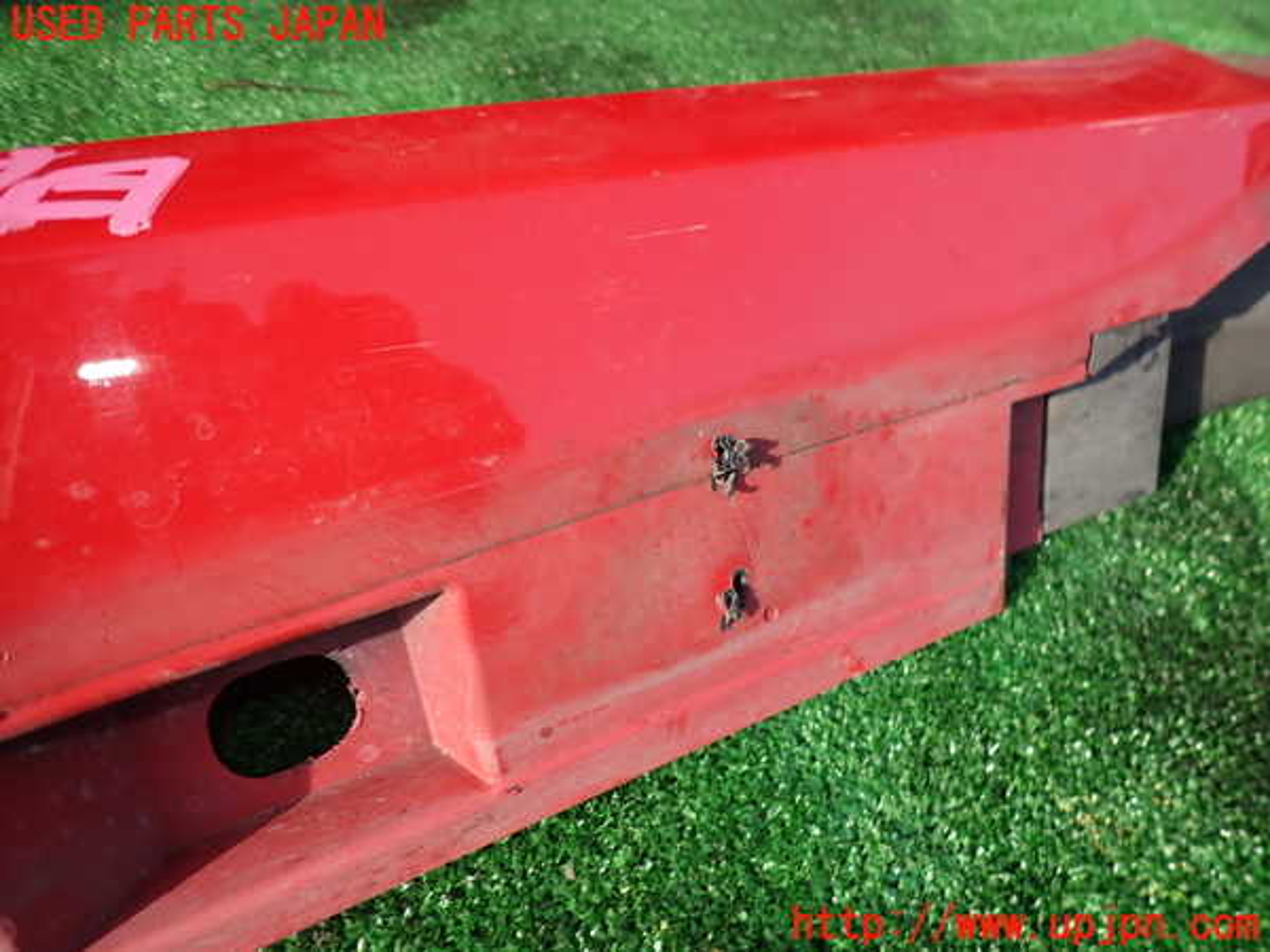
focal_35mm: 25
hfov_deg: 69.4
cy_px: 476
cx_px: 635
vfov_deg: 54.9
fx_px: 917
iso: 100
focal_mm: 4.5
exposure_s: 1/125
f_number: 5.6
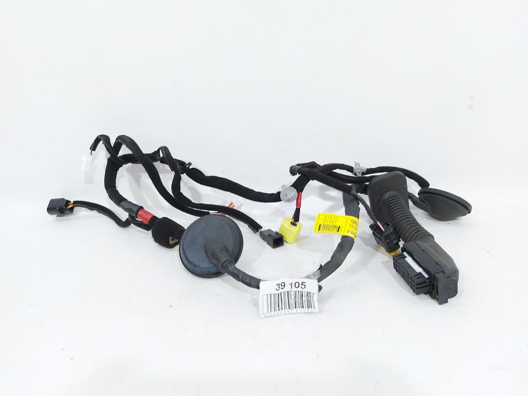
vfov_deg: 56.8
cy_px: 198
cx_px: 264
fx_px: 366
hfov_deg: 71.6
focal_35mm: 24
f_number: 1.8
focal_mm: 5.23
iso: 80
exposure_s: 1/50
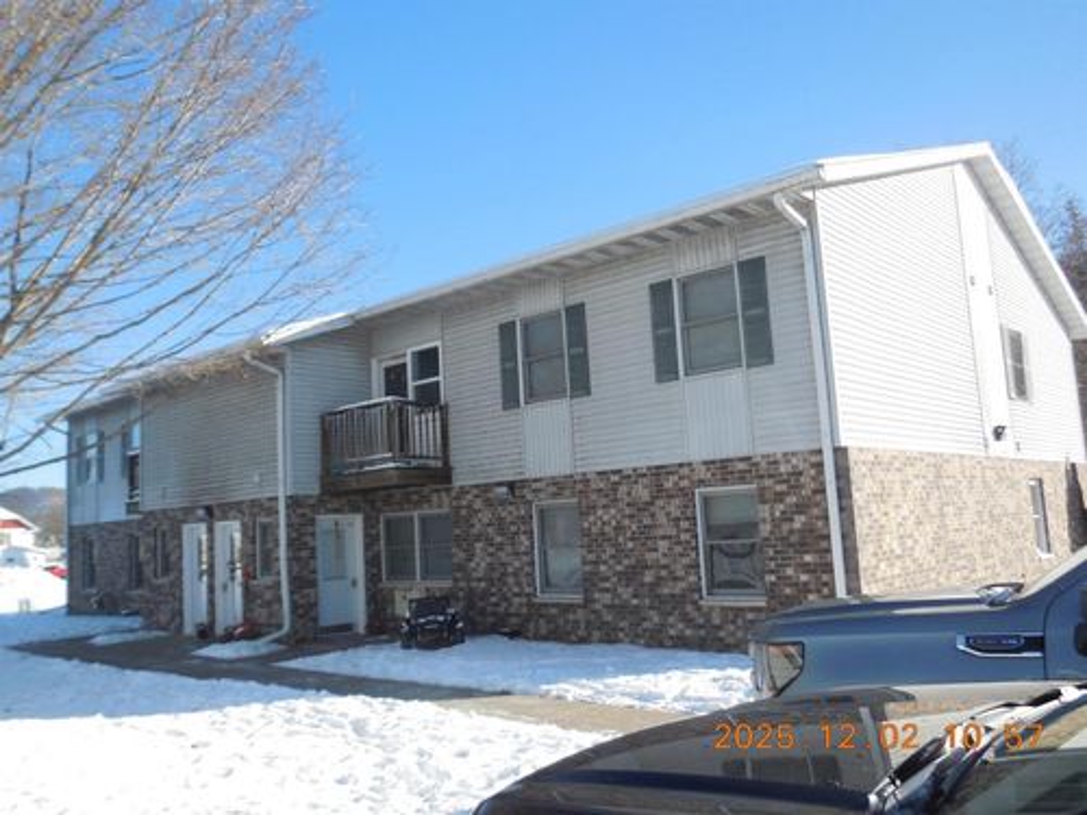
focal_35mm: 30
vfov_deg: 46.8
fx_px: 942
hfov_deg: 60.0
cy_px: 408
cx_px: 544
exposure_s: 1/1000
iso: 125
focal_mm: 5.3
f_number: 3.2
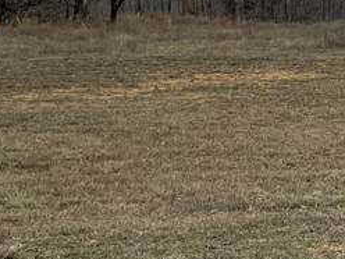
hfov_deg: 13.0
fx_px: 1336
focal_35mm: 134
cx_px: 659
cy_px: 57
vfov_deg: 11.0
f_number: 1.6
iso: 32
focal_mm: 5.1
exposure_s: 1/3788
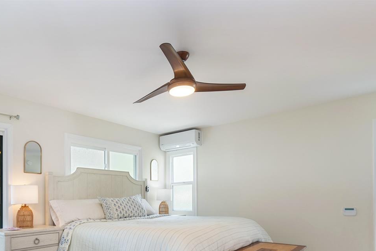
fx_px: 261
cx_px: 152
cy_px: 208
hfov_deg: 70.8
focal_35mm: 25
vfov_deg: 47.8
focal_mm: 10
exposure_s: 1/10
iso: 100
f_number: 8
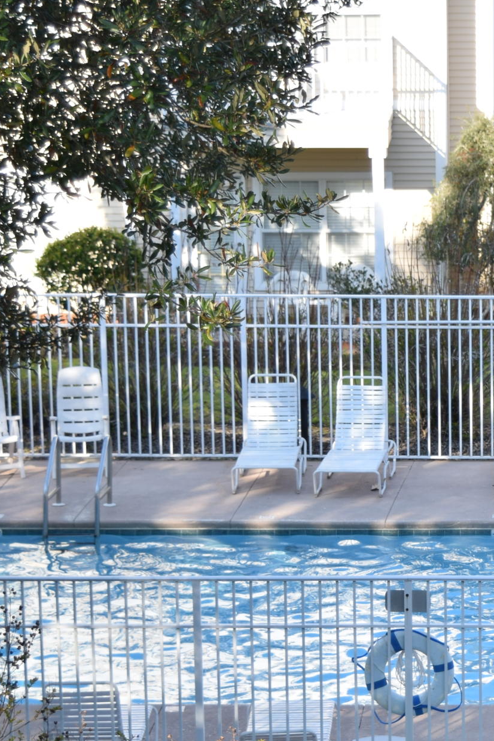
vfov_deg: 14.8
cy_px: 504
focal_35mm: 138
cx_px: 534
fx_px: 2840
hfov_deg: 9.8
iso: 100
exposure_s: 1/200
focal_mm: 38
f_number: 4.8
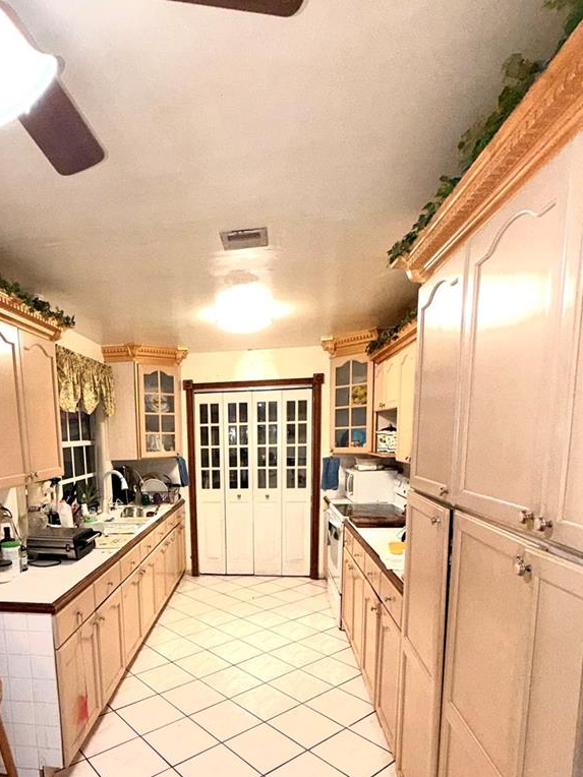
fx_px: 494
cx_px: 185
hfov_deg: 59.4
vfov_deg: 73.9
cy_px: 521
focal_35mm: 22
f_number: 2.2
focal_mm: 2.22
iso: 50
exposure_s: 1/60
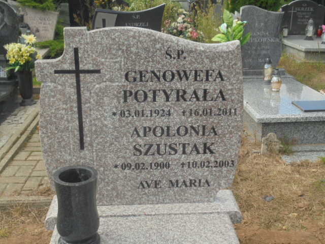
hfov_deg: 43.9
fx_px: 404
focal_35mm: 43
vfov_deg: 33.6
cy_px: 122
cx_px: 162
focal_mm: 7.8
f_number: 4.5
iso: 100
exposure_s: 1/250
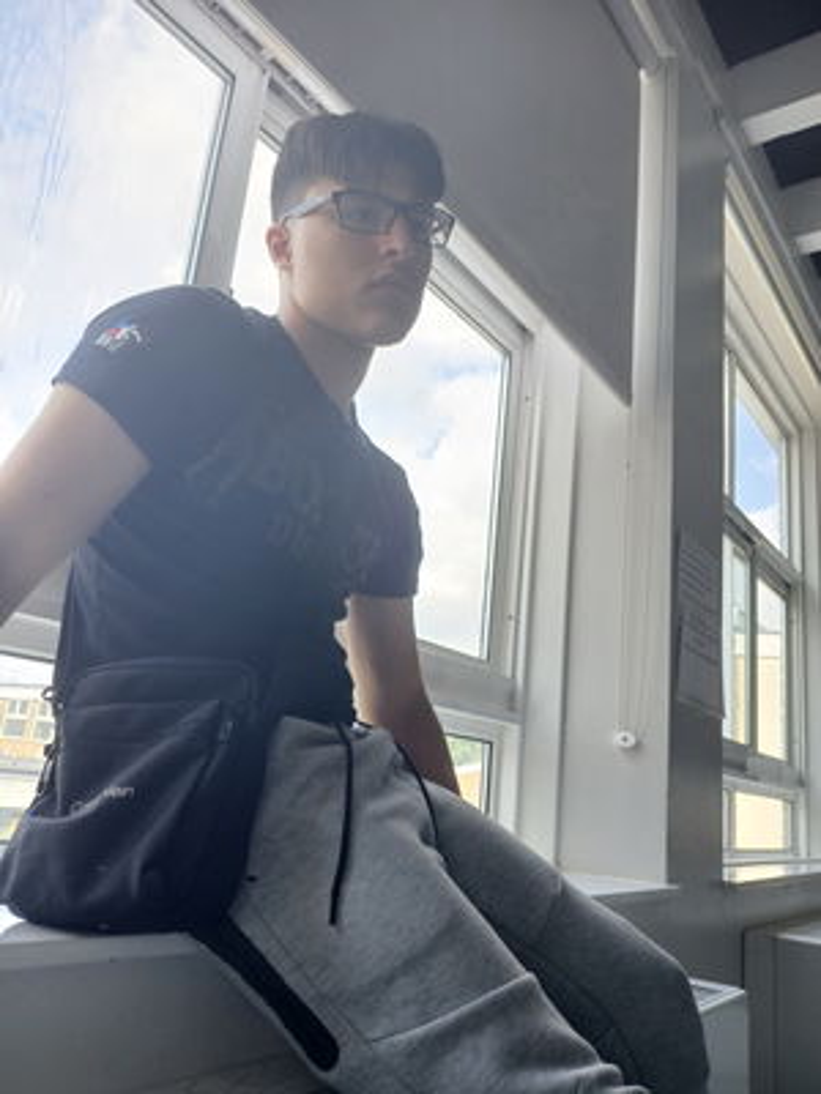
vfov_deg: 67.3
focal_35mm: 26
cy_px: 547
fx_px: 822
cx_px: 410
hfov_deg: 53.1
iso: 32
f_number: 1.8
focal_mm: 3.98
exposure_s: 1/100
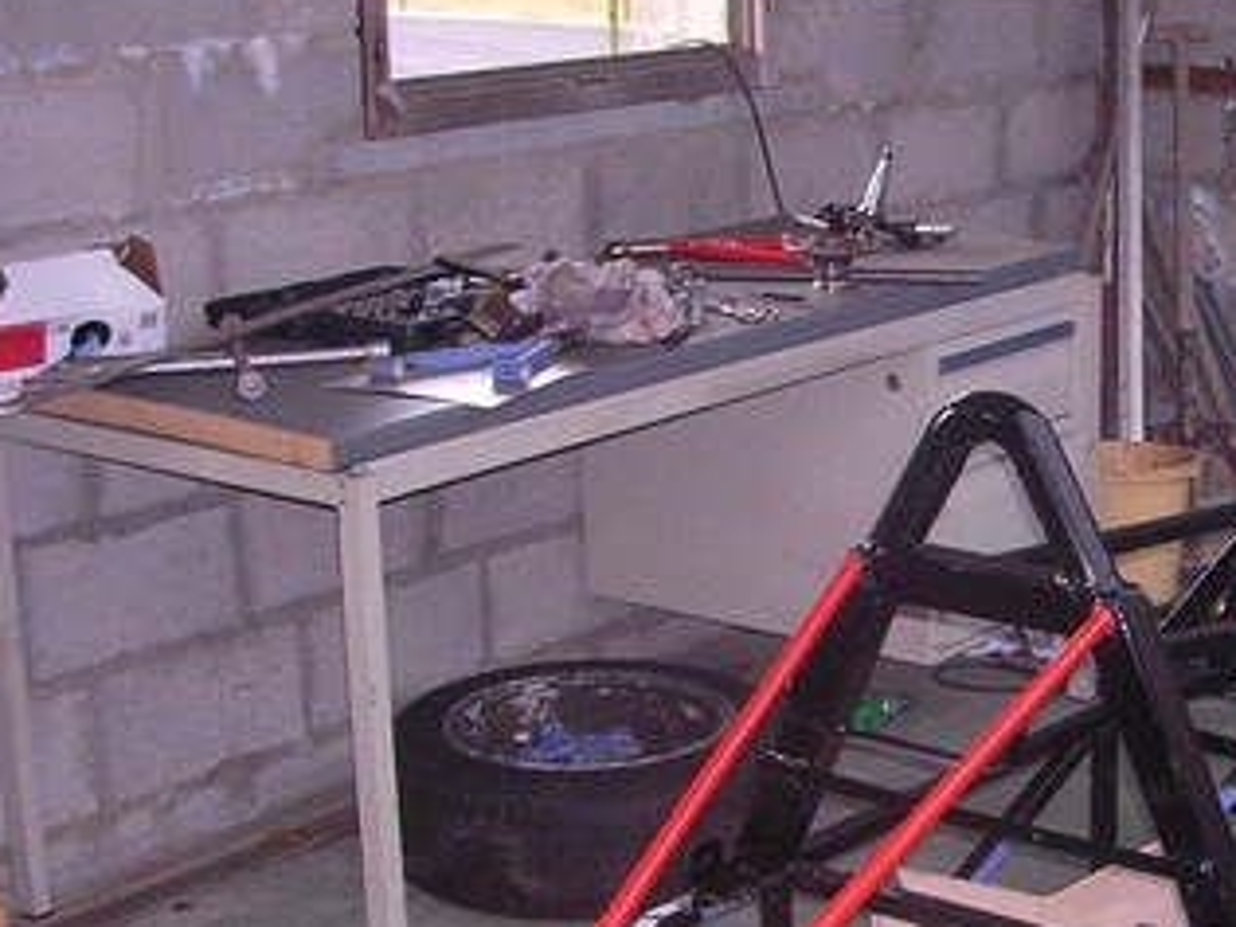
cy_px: 700
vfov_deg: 19.0
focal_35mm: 77
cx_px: 1220
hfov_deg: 24.3
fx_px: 2749
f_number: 2.8
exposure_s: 1/60.1
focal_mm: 5.8
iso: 400
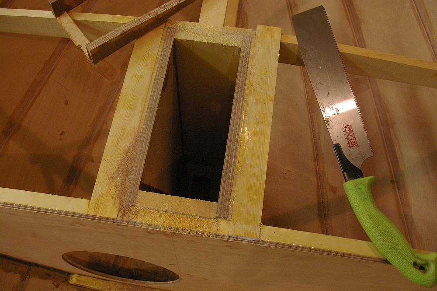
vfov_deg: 38.3
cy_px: 146
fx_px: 418
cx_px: 218
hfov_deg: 55.1
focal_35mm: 34
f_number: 8
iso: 1600
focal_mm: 23
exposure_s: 1/20
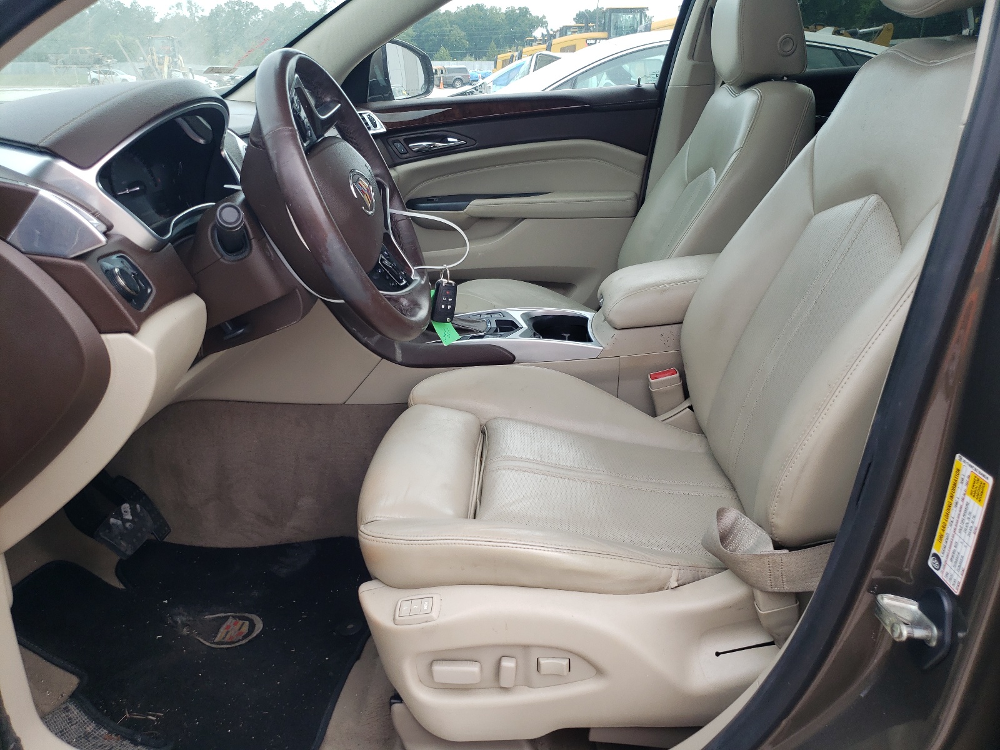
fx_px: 751
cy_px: 375
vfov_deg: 53.1
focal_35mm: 26
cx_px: 500
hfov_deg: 67.3
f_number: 1.5
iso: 50
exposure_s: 1/357
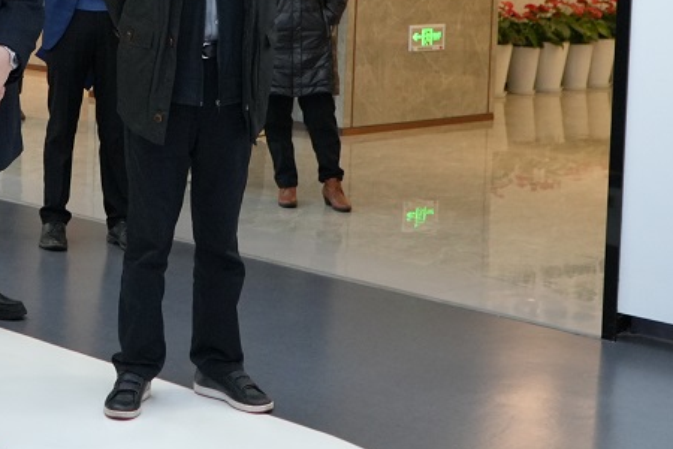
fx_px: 1495
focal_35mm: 80
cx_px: 111
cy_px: 21
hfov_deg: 24.8
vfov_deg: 16.8
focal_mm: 24
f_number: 4
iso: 1600
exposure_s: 1/160
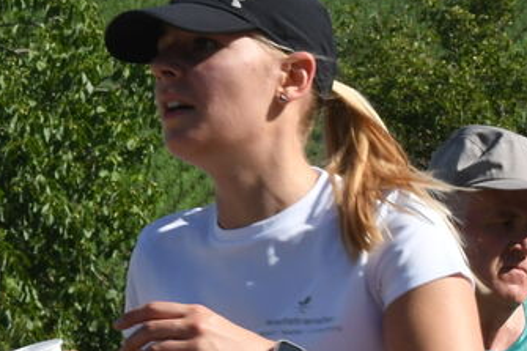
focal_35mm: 376
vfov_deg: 3.6
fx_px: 5501
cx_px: 168
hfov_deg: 5.5
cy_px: 354
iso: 640
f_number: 18
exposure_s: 1/320
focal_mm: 70
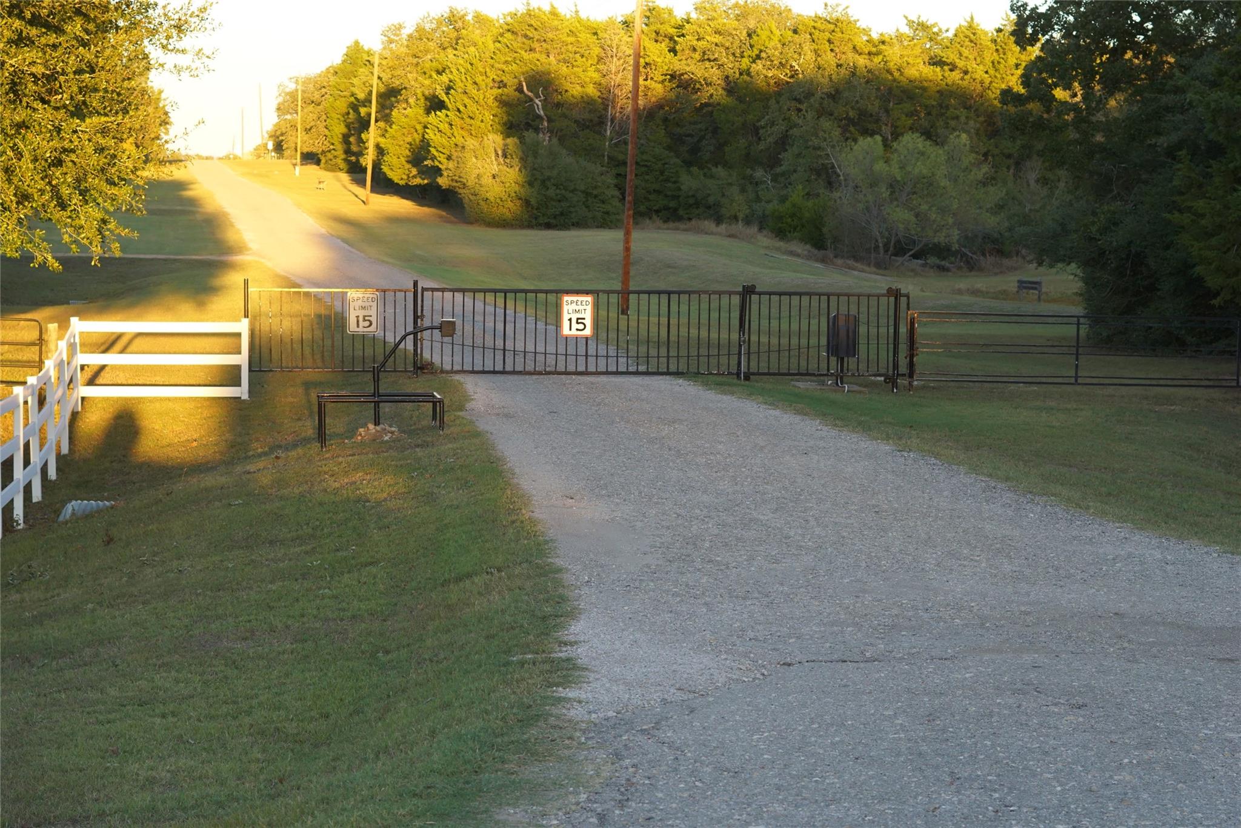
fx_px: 2586
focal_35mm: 75
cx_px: 620
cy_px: 414
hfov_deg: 27.0
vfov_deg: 18.2
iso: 640
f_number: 5.6
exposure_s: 1/250
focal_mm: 50
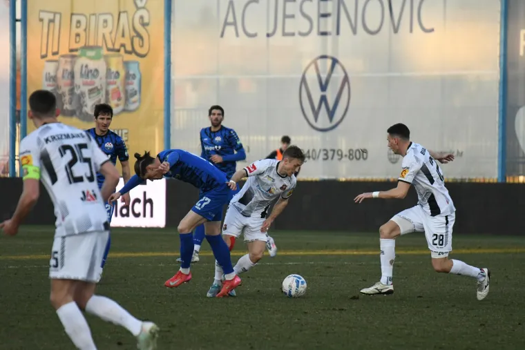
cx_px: 262
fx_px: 5688
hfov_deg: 5.3
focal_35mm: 390
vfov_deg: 3.5
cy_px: 175
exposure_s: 1/2000
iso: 2500
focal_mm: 260
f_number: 5.6
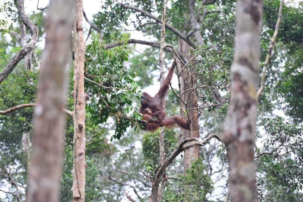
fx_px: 1684
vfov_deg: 6.9
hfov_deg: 10.3
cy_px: 101
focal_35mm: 200
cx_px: 152
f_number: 2.8
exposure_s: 1/200
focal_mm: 200
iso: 180
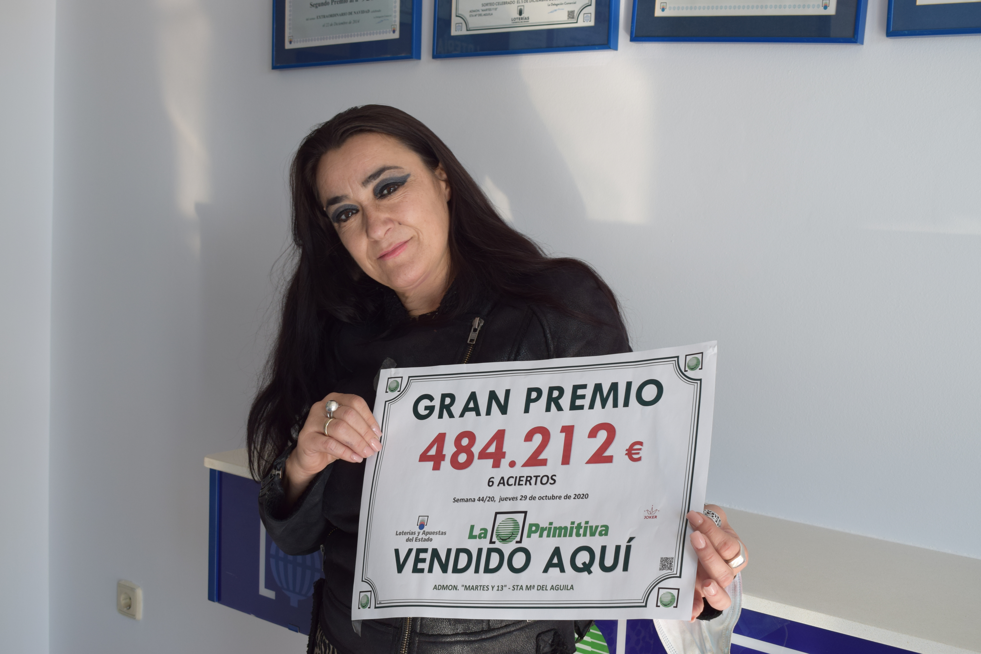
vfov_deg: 29.9
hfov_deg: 43.6
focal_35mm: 45
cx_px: 490
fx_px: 1226
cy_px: 327
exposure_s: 1/200
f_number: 7.1
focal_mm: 30
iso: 400
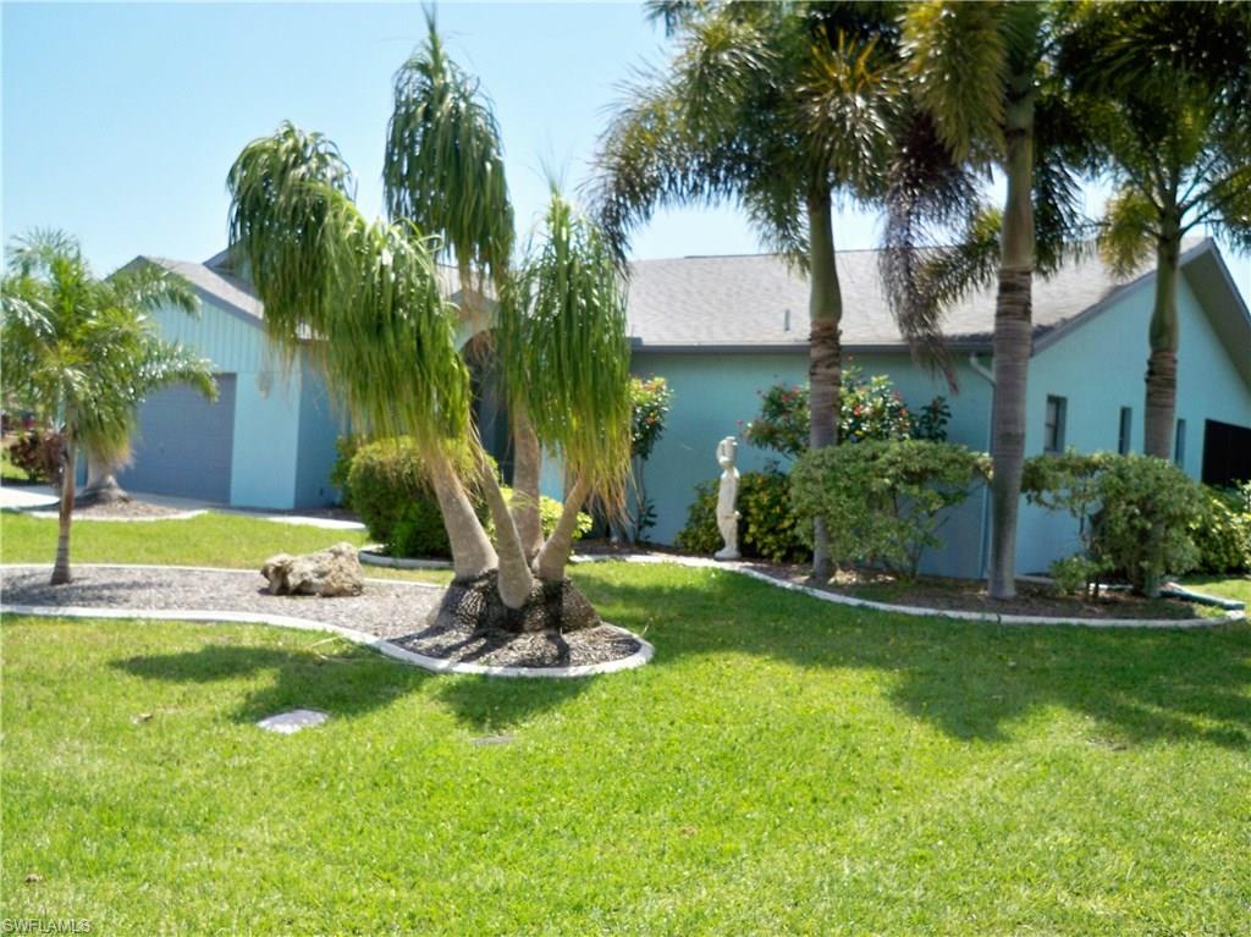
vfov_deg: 40.7
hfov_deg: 52.6
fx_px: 1264
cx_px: 626
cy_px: 468
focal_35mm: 35
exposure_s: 1/640
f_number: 3.1
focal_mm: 6.3
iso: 80
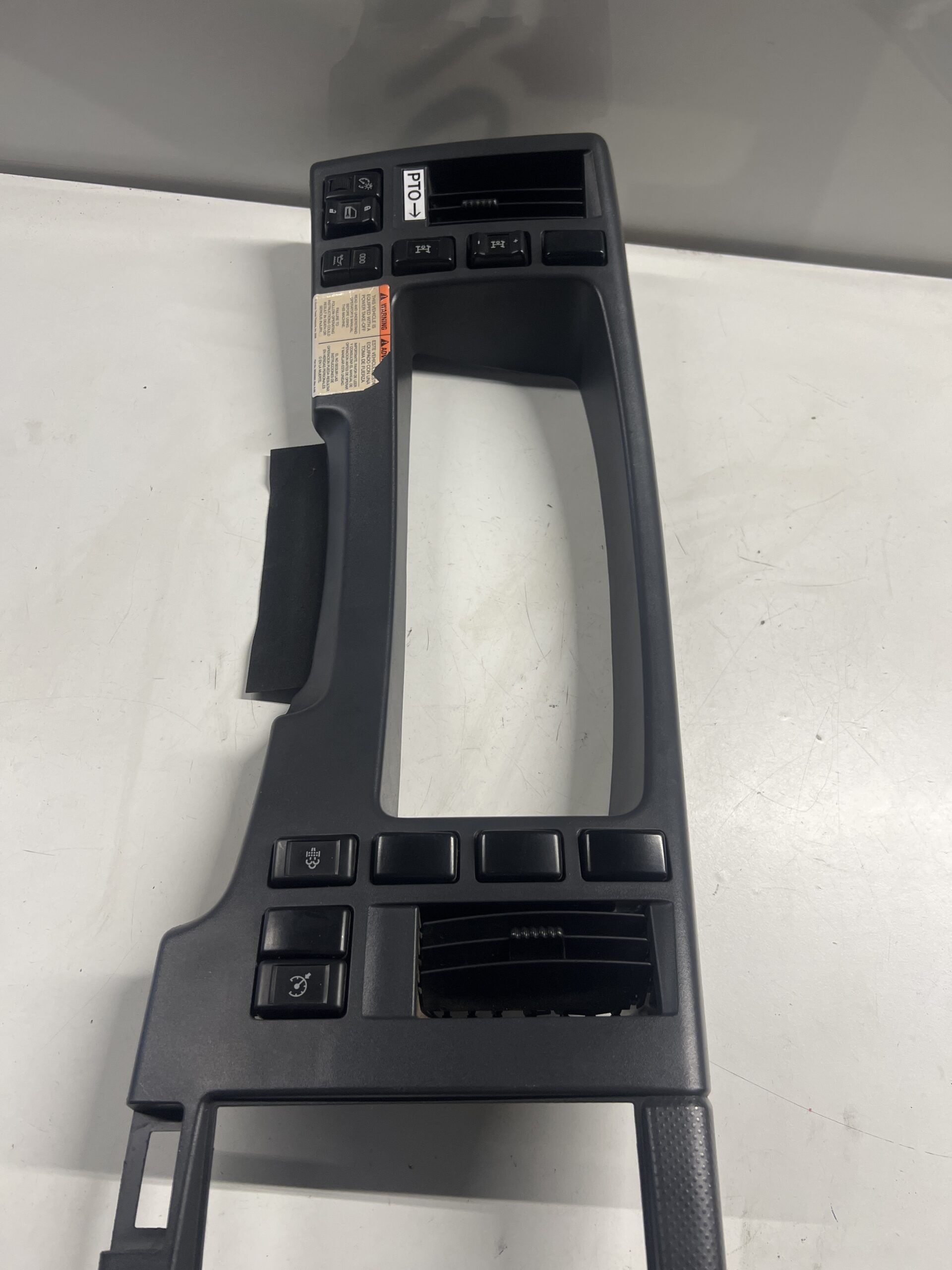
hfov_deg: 53.1
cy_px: 635
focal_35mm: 26
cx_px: 476
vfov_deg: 67.3
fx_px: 953
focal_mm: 5.7
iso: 125
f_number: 1.5
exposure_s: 1/60
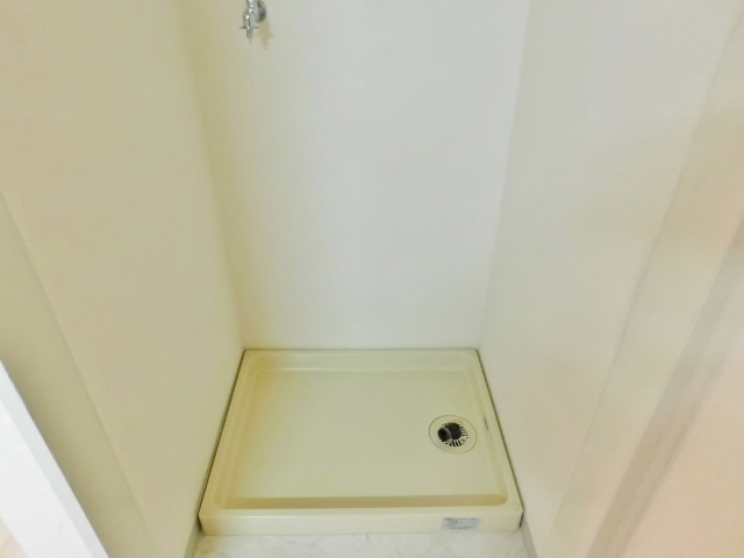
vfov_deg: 58.9
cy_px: 279
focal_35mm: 23
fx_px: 494
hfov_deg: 73.9
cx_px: 372
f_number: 3
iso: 400
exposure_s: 1/20
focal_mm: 4
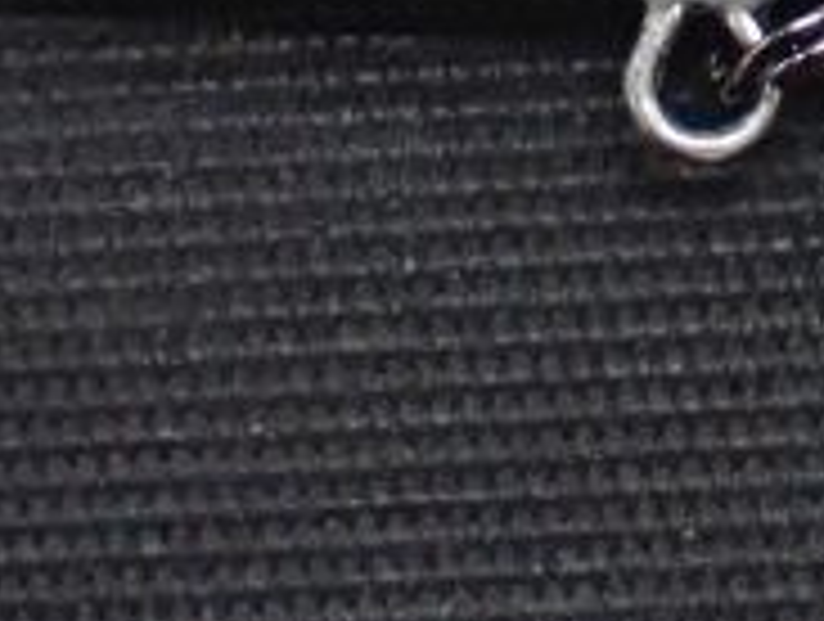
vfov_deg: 5.8
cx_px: 856
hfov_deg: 7.8
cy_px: -338
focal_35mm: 253
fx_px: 6034
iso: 800
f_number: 3.5
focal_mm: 10.35
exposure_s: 1/125
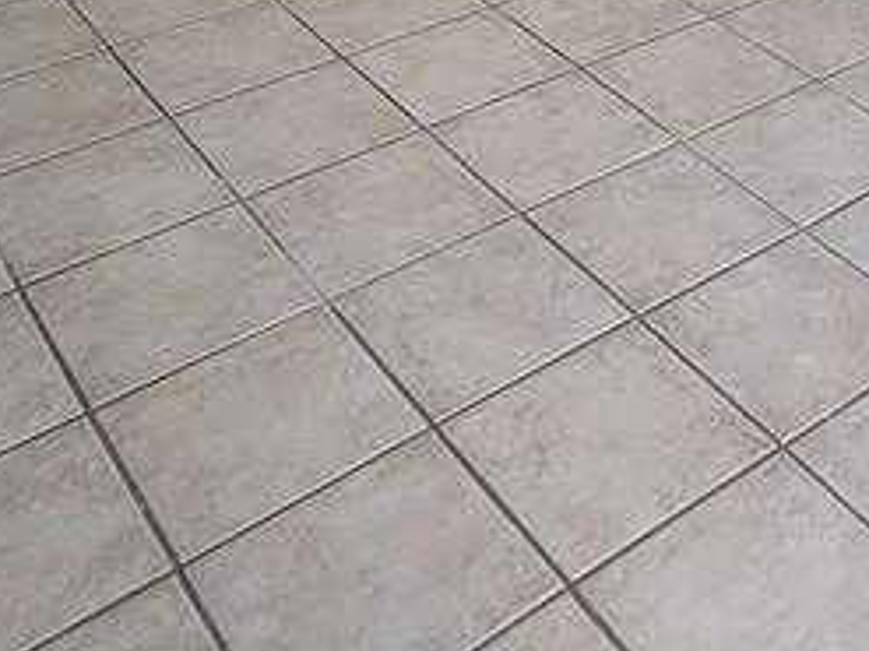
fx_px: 1330
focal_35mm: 53
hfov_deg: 33.4
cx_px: 851
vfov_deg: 22.2
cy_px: -352
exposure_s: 1/50
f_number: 2.2
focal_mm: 2.2
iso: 80
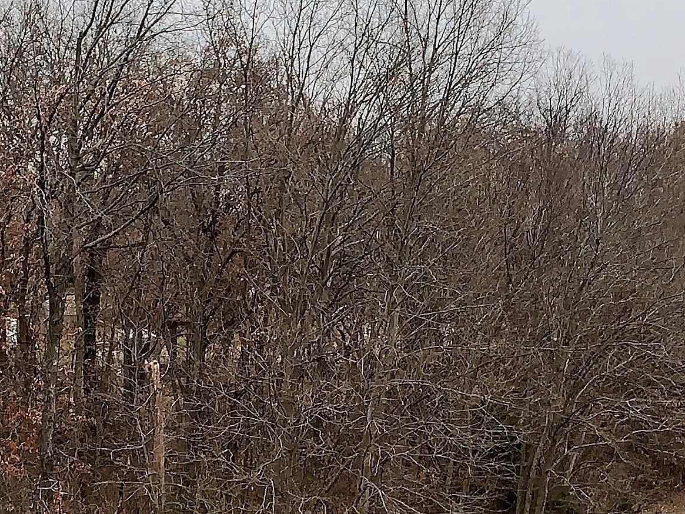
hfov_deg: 21.7
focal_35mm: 90
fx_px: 1781
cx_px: 241
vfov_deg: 16.2
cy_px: 458
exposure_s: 1/318
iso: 32
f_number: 1.8
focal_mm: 4.25
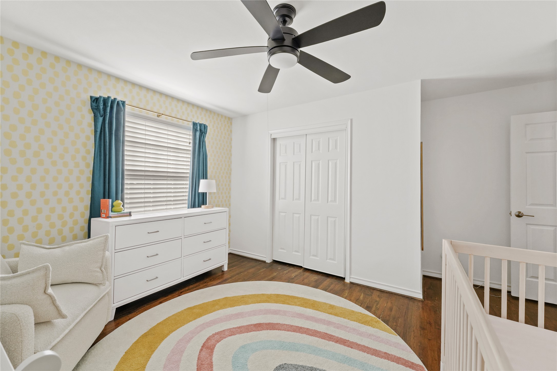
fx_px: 217
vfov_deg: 81.2
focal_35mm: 14
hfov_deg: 104.3
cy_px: 186
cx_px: 278
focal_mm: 14
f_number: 9
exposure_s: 1/20
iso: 500
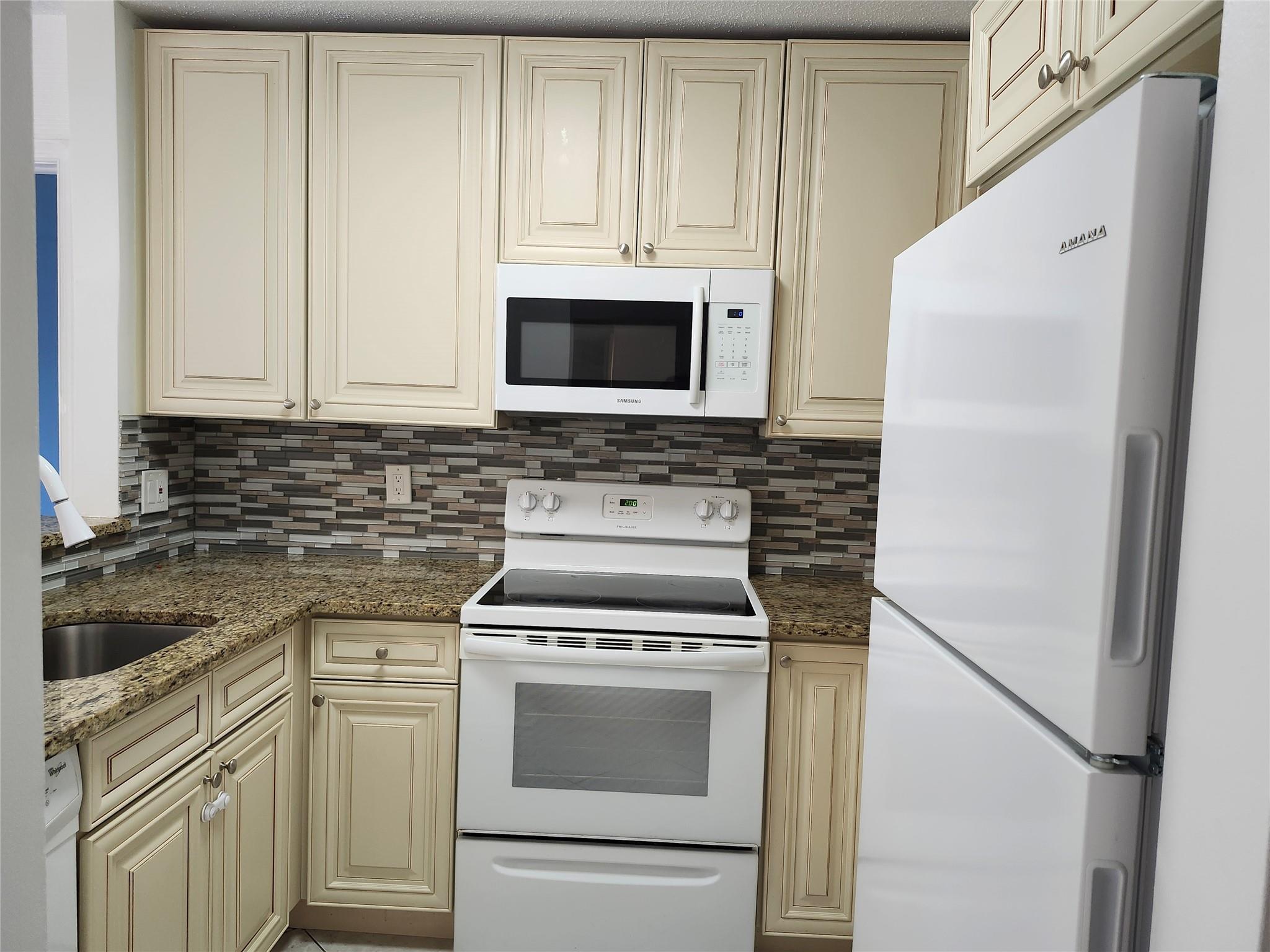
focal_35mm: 23
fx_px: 844
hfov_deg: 73.9
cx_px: 635
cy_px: 476
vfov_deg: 58.9
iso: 320
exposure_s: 1/120
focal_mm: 5.54
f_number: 1.8
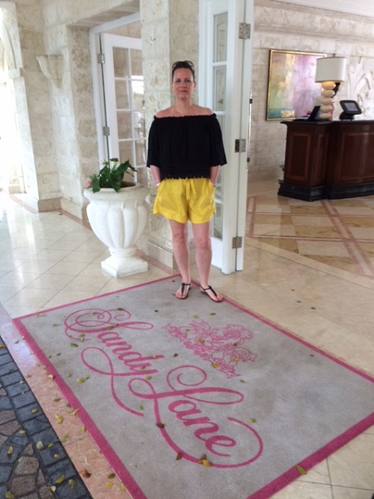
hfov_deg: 48.2
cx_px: 187
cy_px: 250
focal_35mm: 29
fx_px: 418
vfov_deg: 61.7
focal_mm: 4.15
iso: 32
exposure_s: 1/50
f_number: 2.2
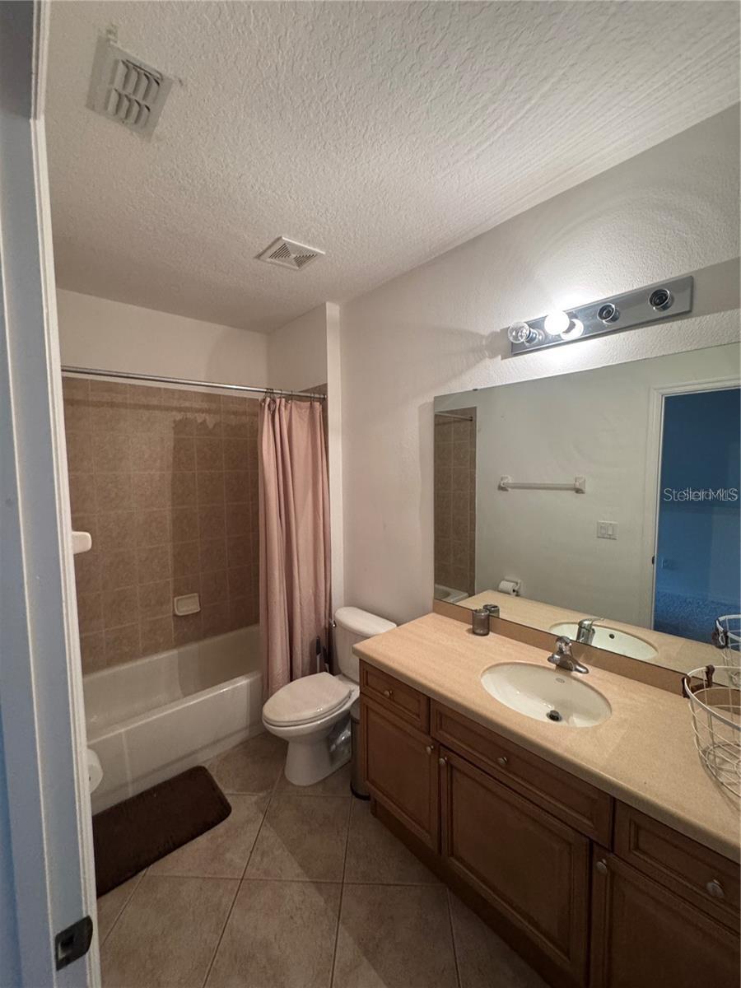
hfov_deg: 85.7
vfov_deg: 102.1
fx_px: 400
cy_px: 494
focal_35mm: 14
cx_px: 370
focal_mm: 2.22
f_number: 2.2
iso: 500
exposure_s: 1/60
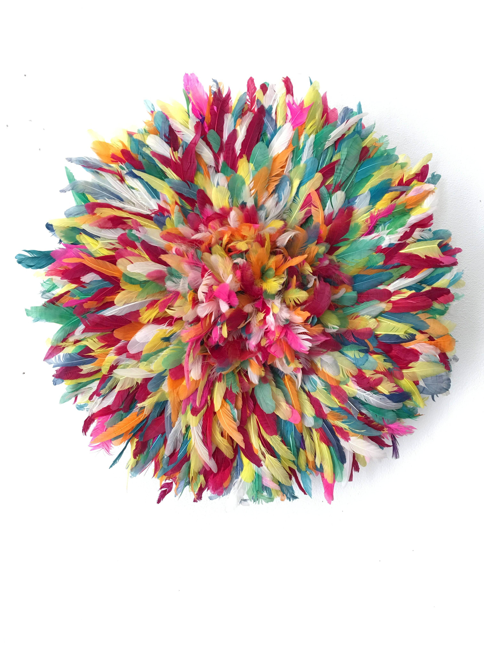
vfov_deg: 61.7
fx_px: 541
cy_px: 323
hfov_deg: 48.2
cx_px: 242
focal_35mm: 29
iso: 40
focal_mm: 4.15
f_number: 2.2
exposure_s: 1/17
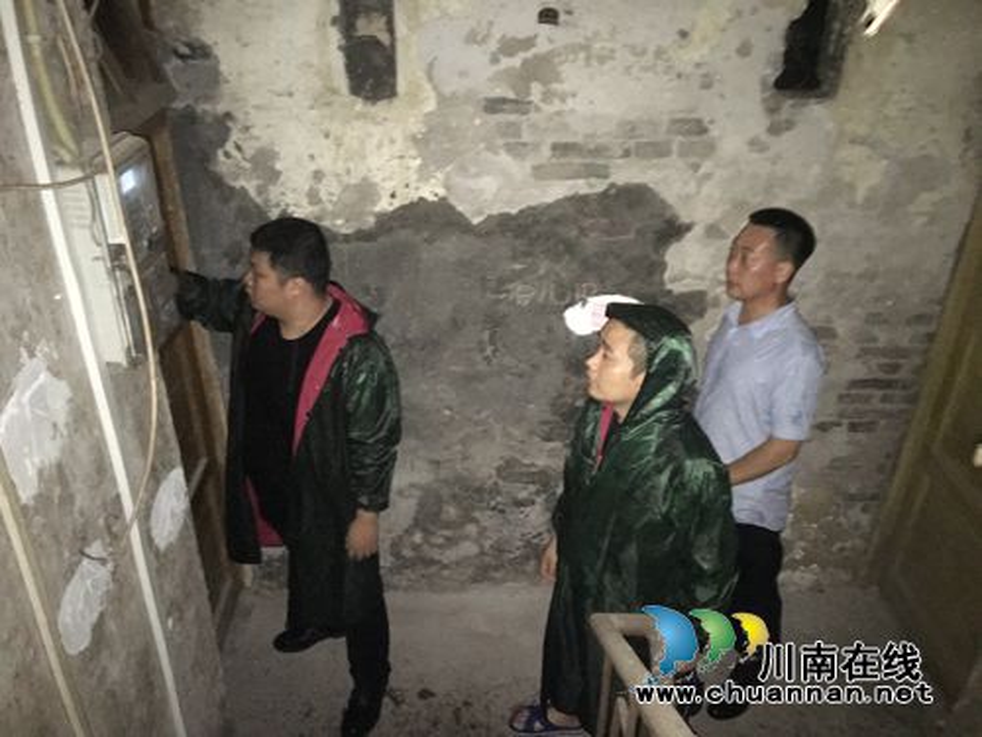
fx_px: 823
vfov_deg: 48.2
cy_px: 368
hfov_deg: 61.7
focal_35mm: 29
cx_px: 491
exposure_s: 1/17
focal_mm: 4.15
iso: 800
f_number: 2.2
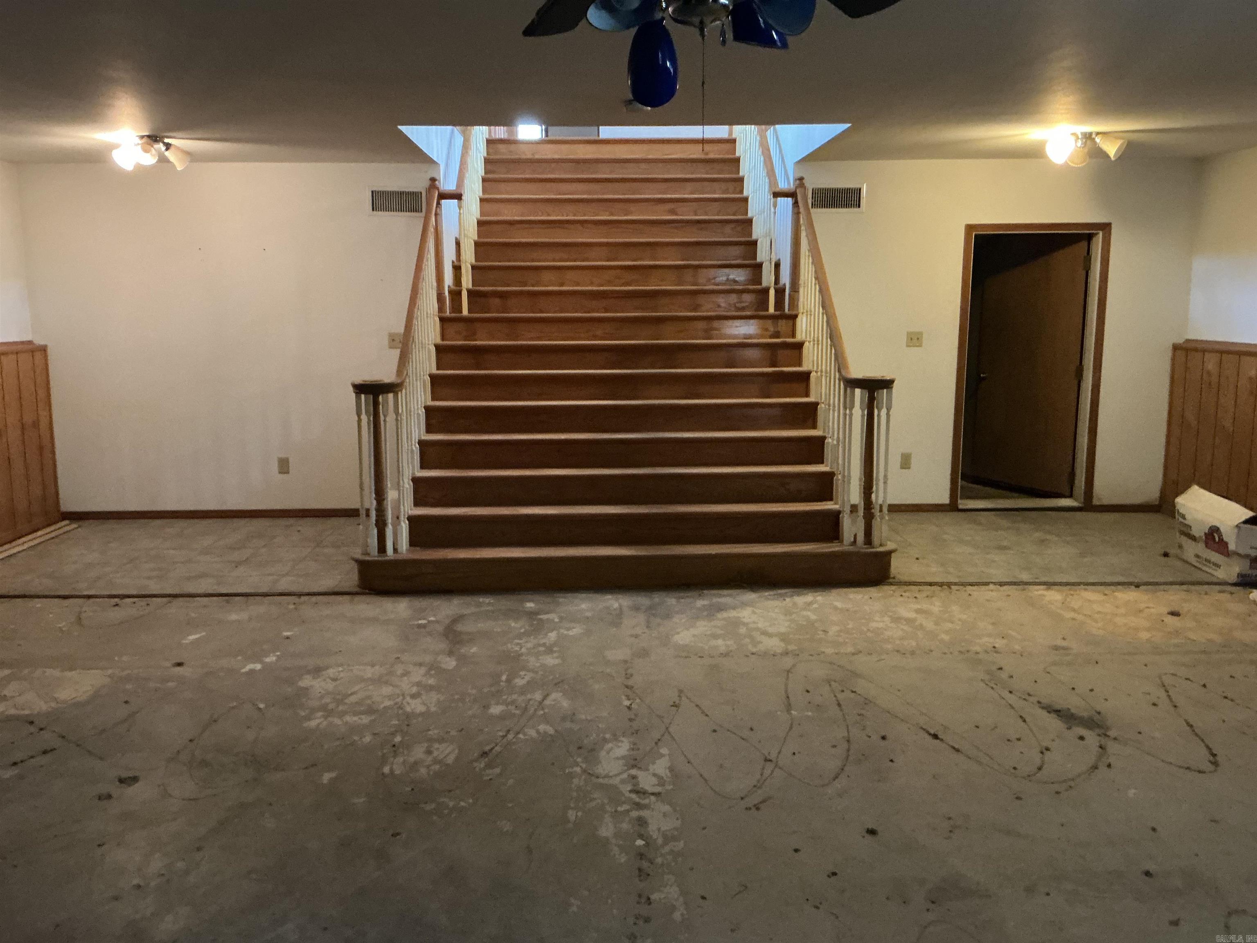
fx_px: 1053
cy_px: 472
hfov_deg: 61.7
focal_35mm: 29
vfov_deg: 48.2
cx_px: 628
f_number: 1.8
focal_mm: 3
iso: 500
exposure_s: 1/30
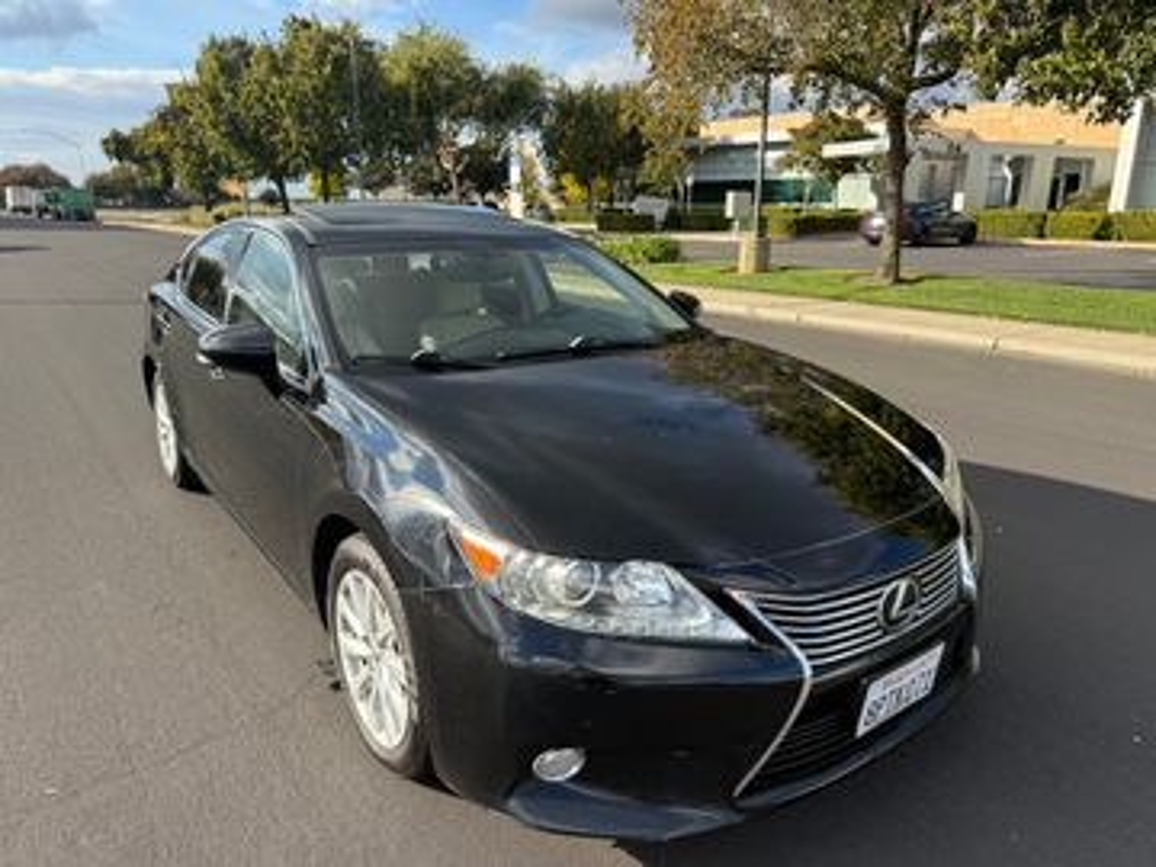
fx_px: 801
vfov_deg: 56.8
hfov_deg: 71.6
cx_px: 578
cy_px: 434
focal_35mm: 24
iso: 100
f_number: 1.78
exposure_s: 1/1949
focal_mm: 6.76
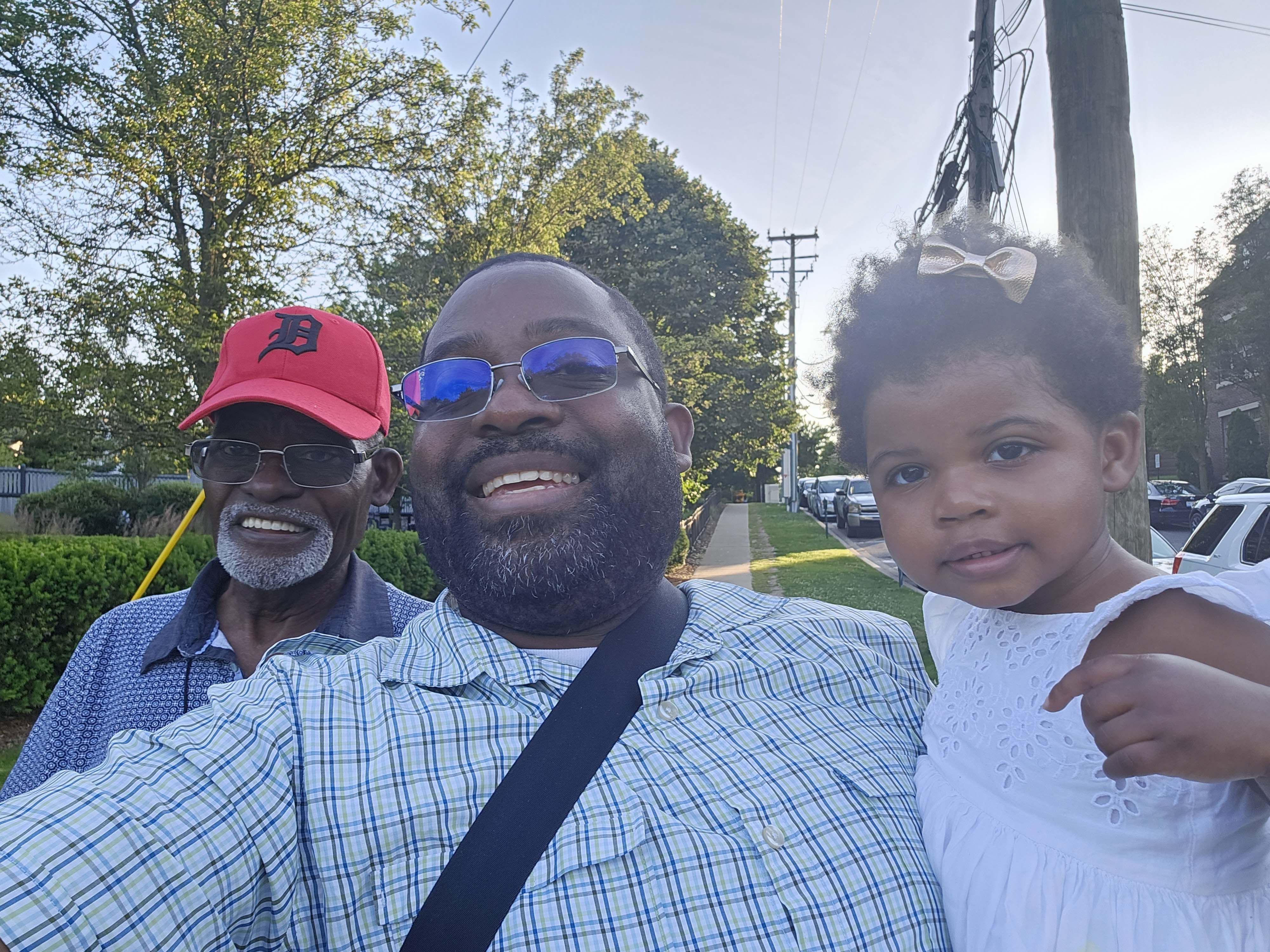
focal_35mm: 25
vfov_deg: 54.9
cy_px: 476
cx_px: 635
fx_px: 917
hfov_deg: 69.4
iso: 50
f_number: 2.2
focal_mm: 3.3
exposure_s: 1/120
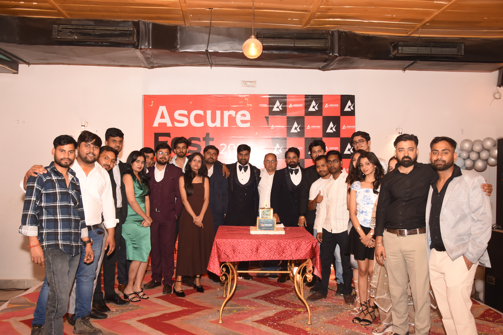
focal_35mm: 32
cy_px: 168
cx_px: 252
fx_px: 440
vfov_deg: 41.7
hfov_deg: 59.5
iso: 800
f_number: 5.6
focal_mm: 21
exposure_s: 1/125
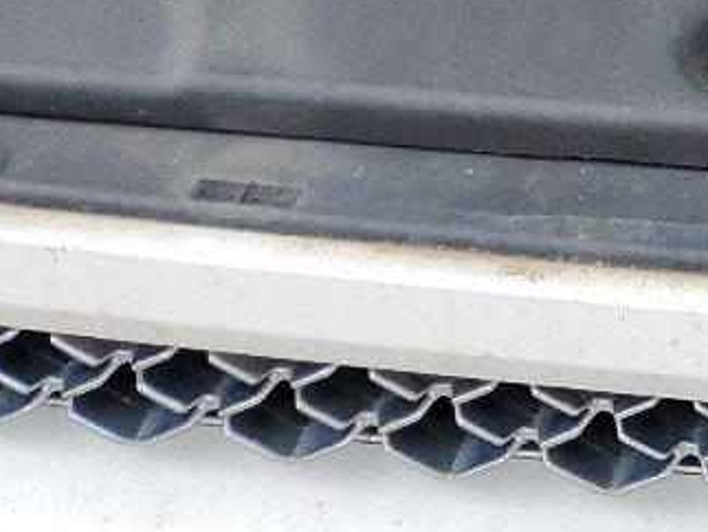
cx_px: 1598
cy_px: -629
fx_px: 2640
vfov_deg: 10.3
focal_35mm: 129
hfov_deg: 12.6
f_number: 1.5
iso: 50
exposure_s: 1/1429
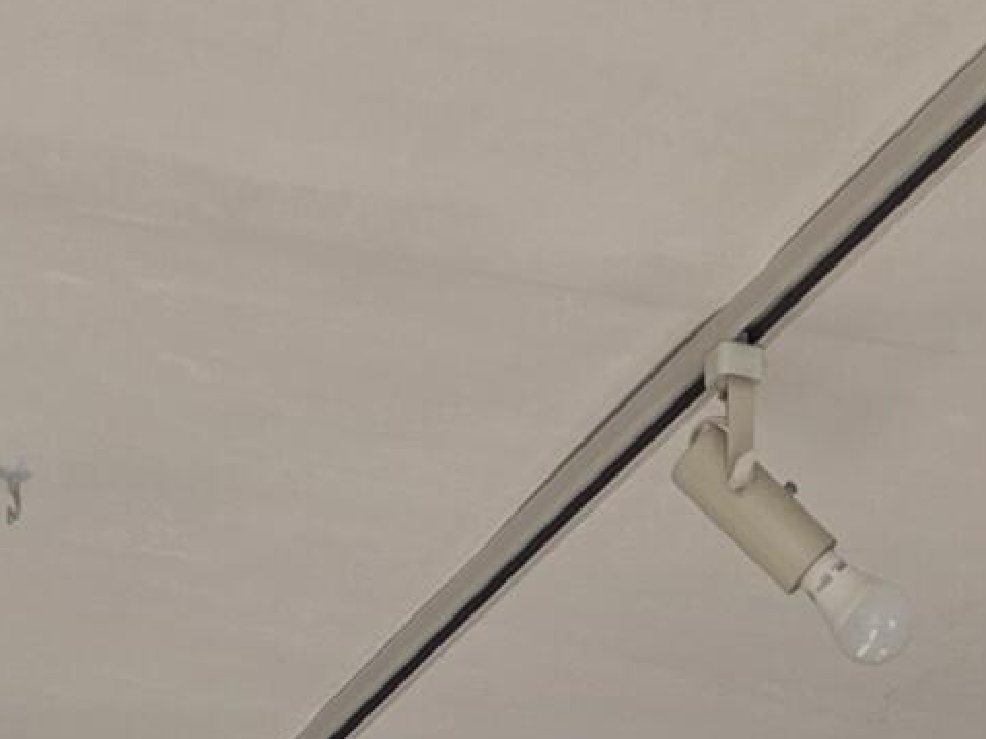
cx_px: 611
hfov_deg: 13.7
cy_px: 1842
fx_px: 4101
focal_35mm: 144
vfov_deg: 9.1
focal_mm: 6.3
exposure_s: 1/180
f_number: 1.7
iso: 80
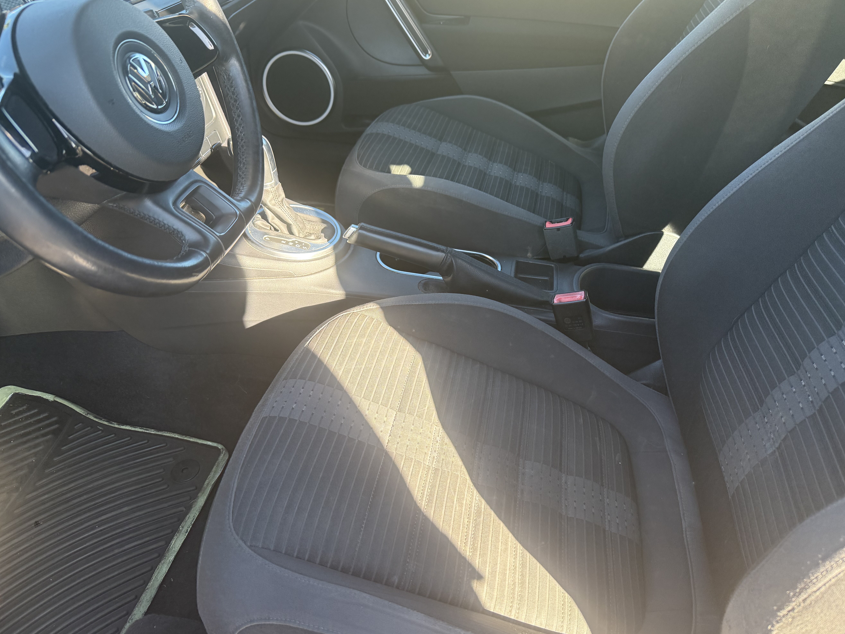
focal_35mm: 26
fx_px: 635
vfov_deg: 53.0
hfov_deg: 67.2
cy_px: 306
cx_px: 448
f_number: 1.78
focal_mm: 6.76
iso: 160
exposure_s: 1/228
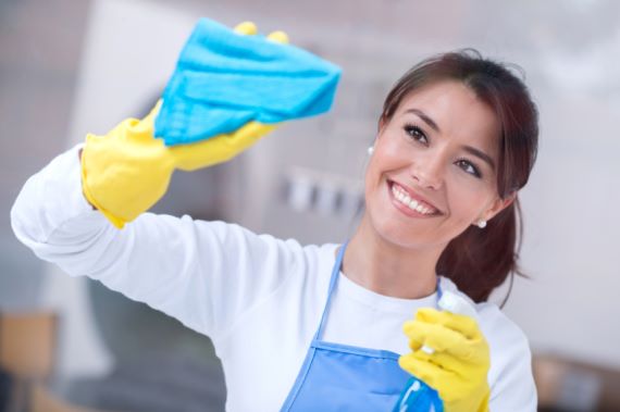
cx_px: 310
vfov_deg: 16.0
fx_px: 1463
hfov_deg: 23.9
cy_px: 206
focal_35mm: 85
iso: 200
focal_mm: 85
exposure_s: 1/200
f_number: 2.8
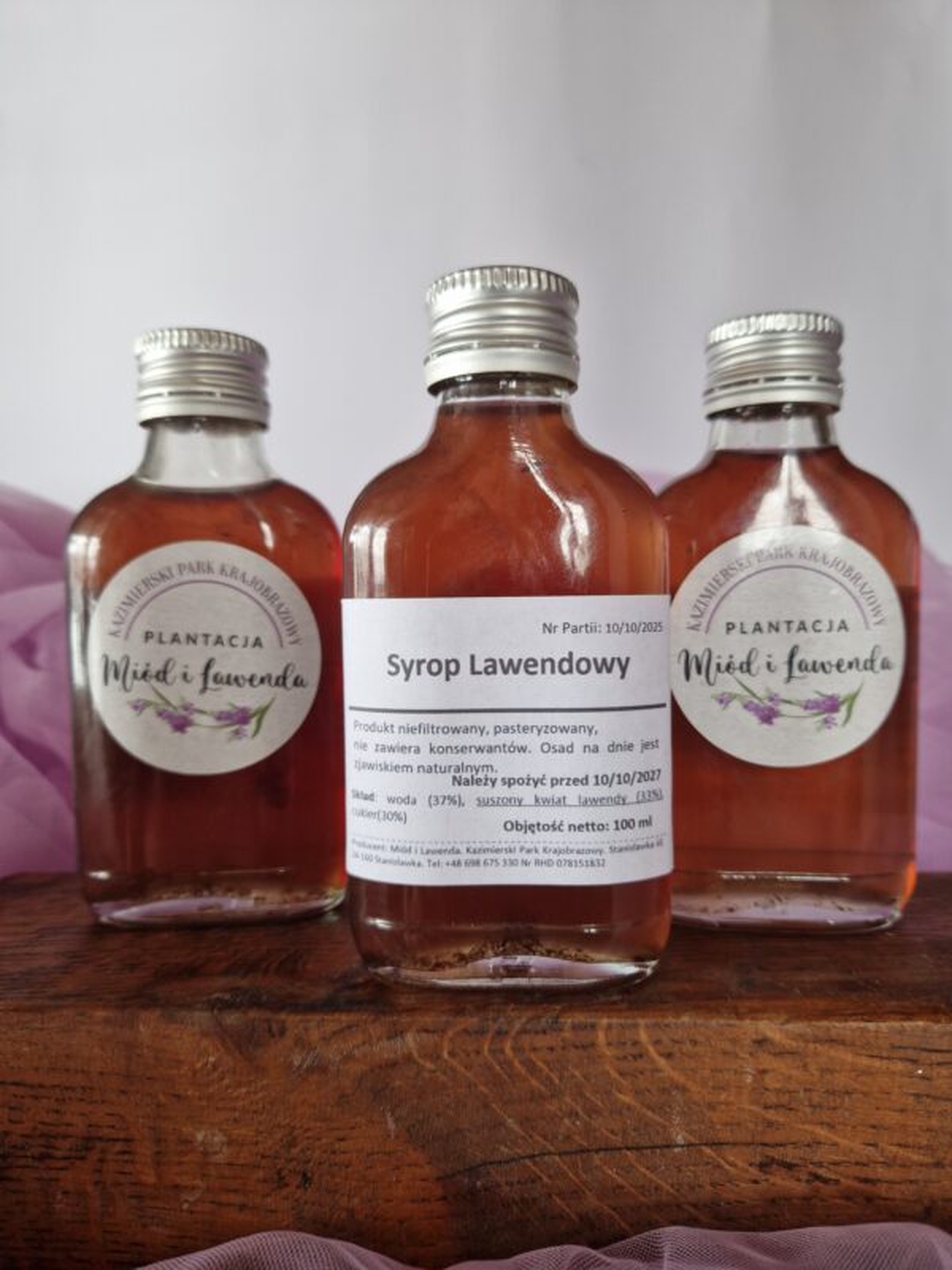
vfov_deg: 73.9
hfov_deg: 58.9
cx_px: 476
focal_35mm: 23
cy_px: 635
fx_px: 843
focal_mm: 5.4
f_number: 1.8
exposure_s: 1/100
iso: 50
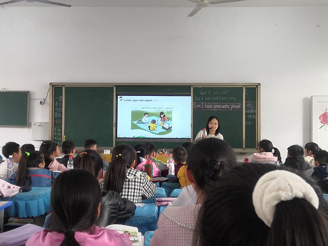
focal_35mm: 44
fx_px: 417
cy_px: 123
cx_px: 164
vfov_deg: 32.9
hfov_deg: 42.9
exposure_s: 1/50
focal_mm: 3.81
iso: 100
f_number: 2.2
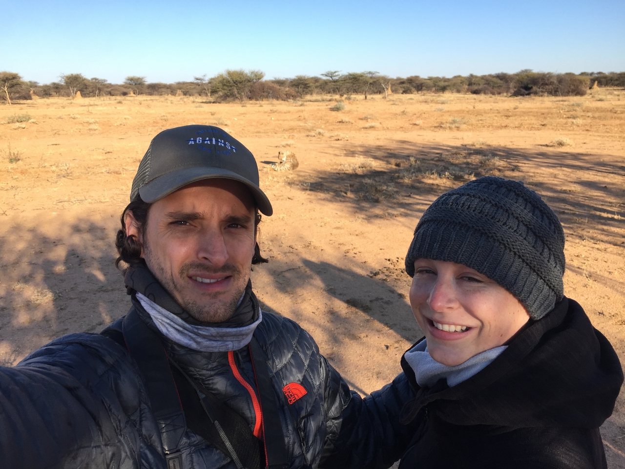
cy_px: 234
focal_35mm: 29
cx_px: 312
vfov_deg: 48.2
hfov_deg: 61.7
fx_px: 524
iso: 32
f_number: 2.2
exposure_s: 1/719
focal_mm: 4.15
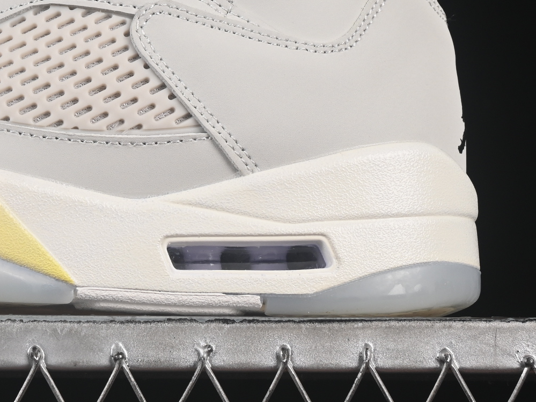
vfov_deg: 7.4
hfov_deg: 9.8
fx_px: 3112
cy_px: -1
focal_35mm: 201
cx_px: -10
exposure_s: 1/80
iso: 160
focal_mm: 50
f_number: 8
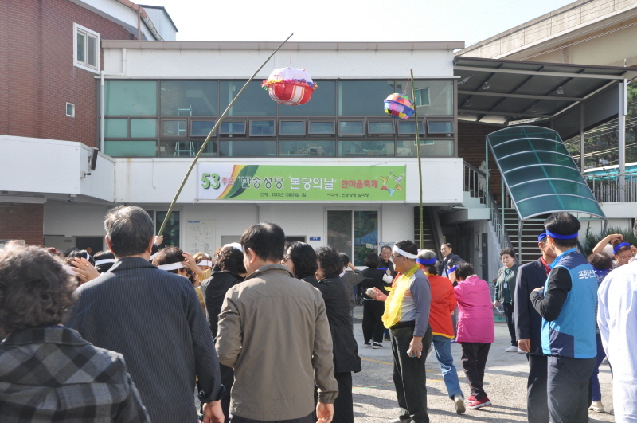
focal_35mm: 48
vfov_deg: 28.0
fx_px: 848
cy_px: 212
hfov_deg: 41.2
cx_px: 318
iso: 200
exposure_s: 1/100
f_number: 10
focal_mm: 32
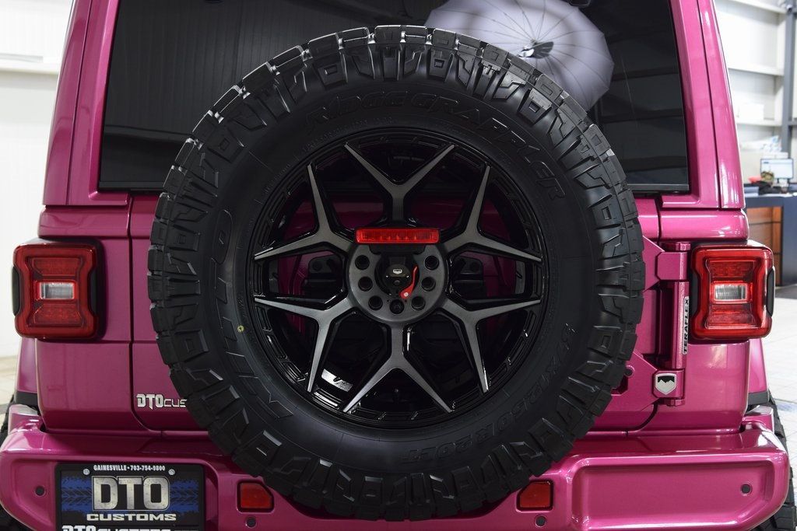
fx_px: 1063
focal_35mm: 48
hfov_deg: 41.1
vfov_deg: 28.1
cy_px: 266
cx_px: 398
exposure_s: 1/15
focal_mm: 32
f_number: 6.3
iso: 900
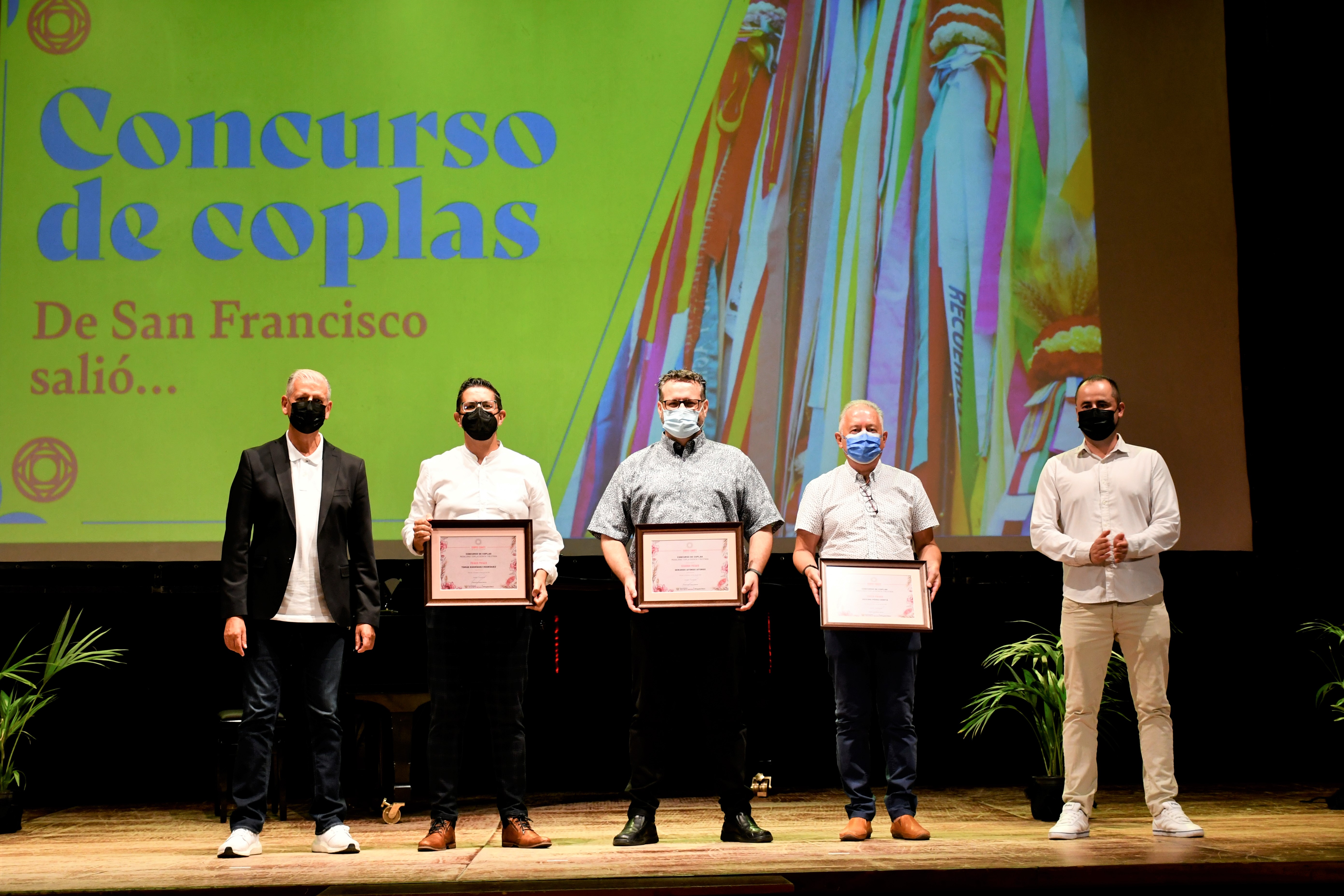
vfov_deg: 26.0
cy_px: 448
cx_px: 672
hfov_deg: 38.2
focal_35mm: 52
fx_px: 1941
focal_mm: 35
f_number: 4.2
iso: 1100
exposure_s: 1/125
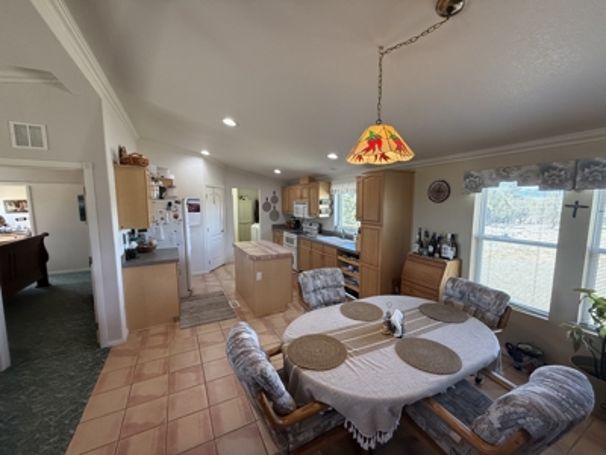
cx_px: 303
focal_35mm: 14
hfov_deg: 102.1
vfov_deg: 85.7
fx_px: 245
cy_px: 228
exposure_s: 1/120
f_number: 2.2
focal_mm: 2.22
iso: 250
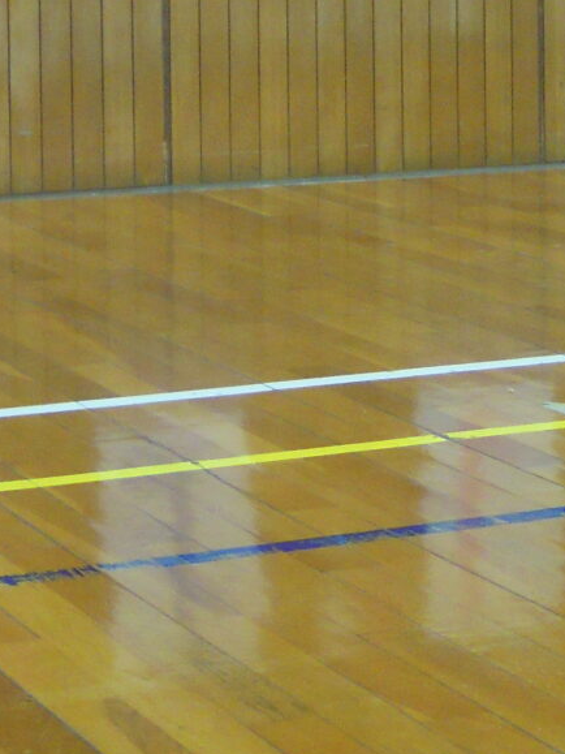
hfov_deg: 10.8
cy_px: -33
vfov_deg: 14.2
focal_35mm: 136
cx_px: 553
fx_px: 2961
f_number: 3.2
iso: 400
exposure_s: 1/30
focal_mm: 7.3
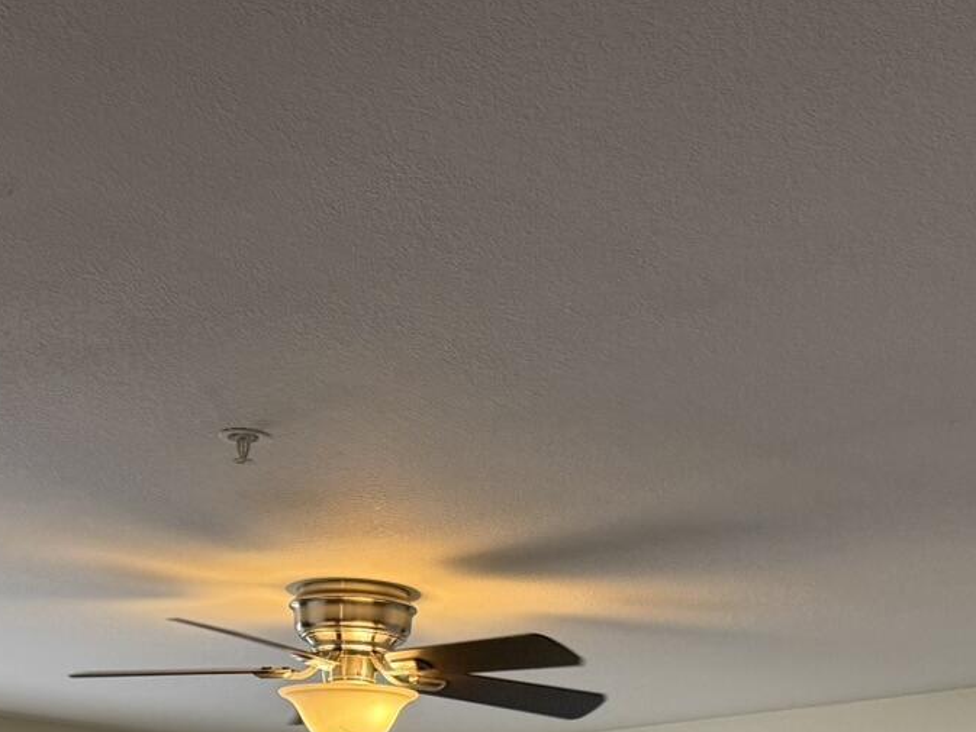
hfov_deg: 26.7
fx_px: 2059
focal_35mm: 73
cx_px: 537
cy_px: 1047
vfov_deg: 18.3
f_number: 1.78
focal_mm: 6.76
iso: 160
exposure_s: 1/214
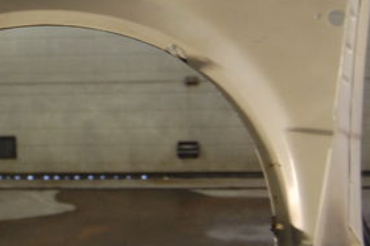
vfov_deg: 11.4
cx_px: 5
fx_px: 1233
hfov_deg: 16.7
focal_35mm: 120
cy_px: 73
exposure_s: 1/30
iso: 720
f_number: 4.8
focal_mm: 35
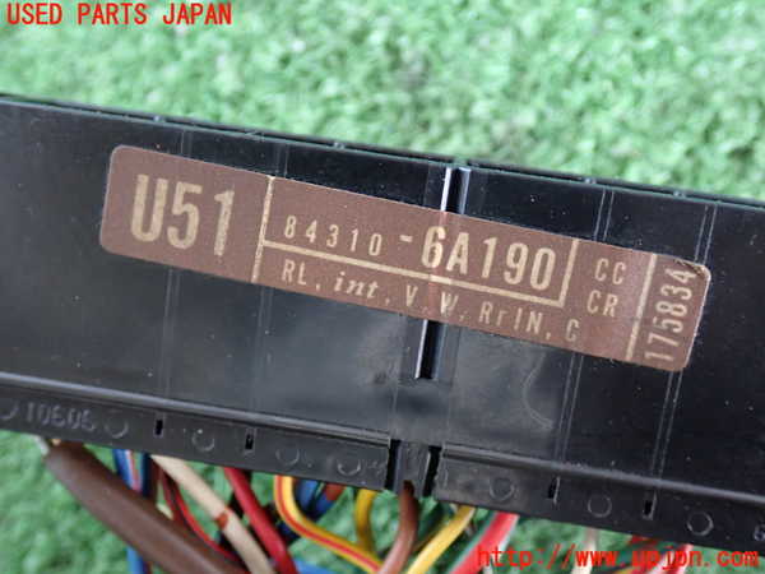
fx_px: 972
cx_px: 382
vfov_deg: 32.9
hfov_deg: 42.9
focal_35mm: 44
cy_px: 287
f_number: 2.9
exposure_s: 1/15
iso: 800
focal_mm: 7.84
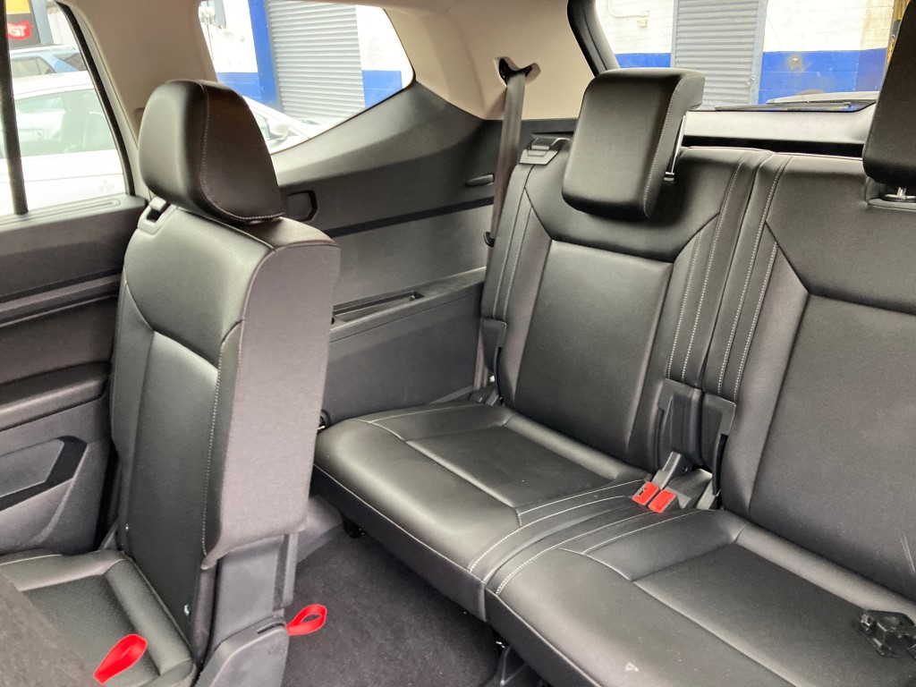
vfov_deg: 49.7
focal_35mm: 28
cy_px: 344
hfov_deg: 63.4
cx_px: 458
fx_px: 741
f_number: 1.8
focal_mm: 3.99
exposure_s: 1/30
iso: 400
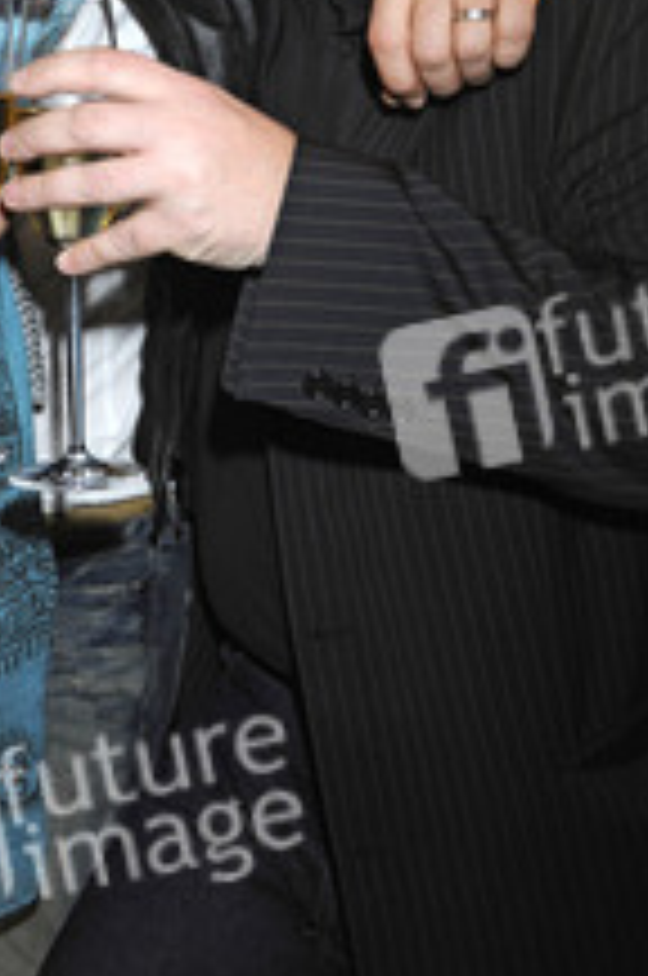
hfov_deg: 22.8
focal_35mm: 59
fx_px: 1598
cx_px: 202
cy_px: 148
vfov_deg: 32.7
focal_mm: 32
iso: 1250
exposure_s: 1/40
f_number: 4.5
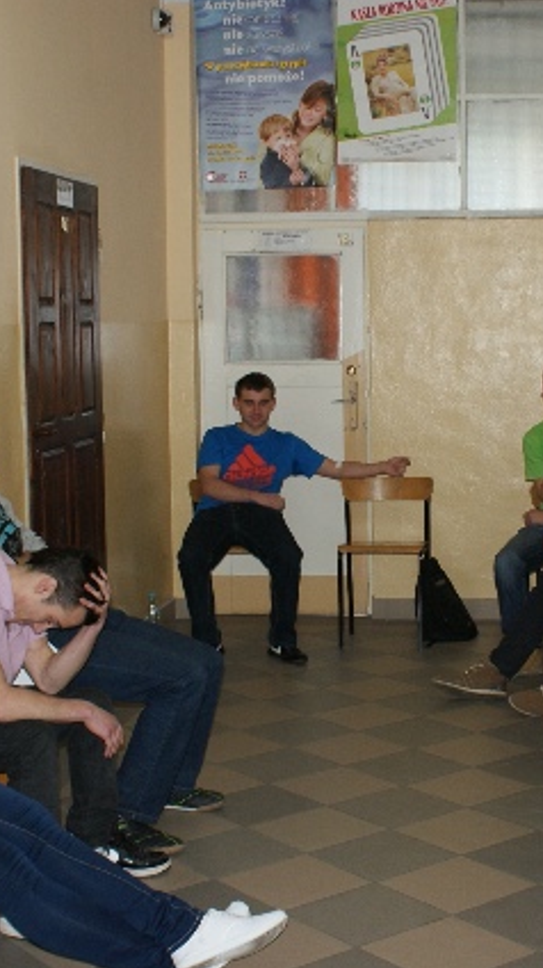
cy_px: 485
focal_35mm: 57
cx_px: 445
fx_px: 1461
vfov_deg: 36.6
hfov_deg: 20.8
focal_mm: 24
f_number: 5.6
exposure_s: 1/60
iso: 400
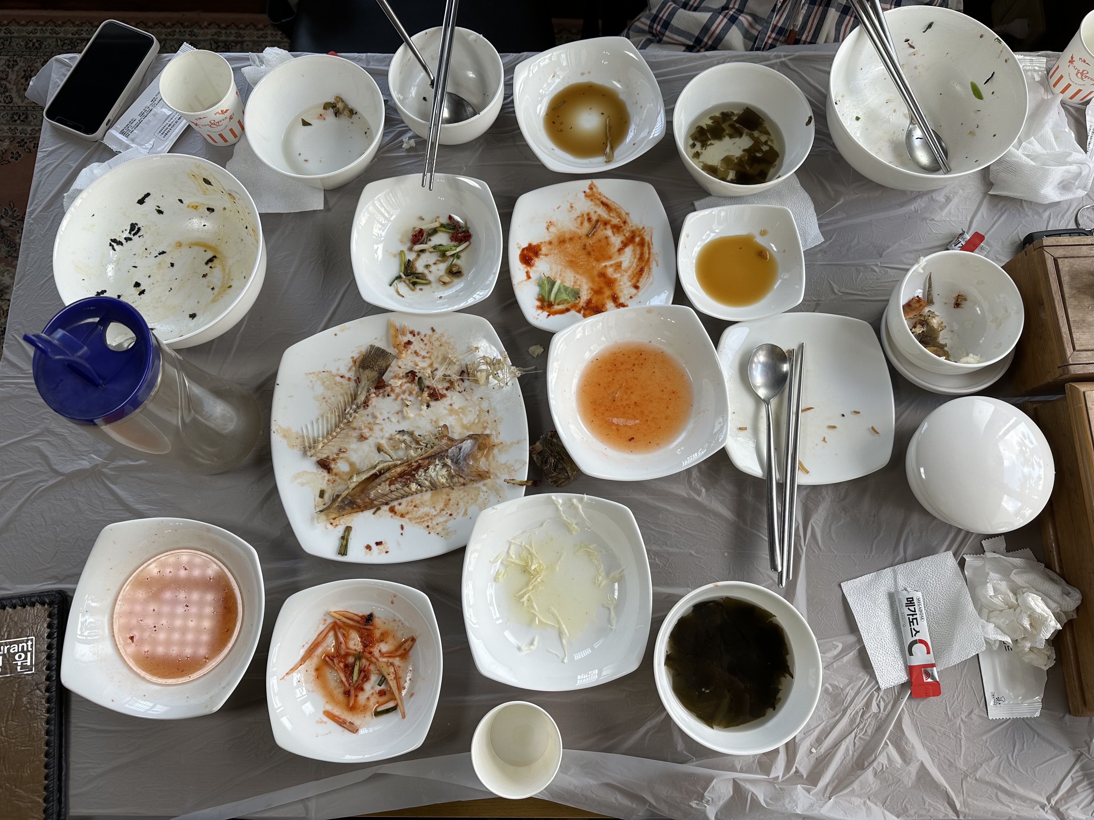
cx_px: 547
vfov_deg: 56.8
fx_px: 758
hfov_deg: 71.6
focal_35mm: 24
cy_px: 410
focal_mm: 6.86
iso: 50
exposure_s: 1/120
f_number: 1.78
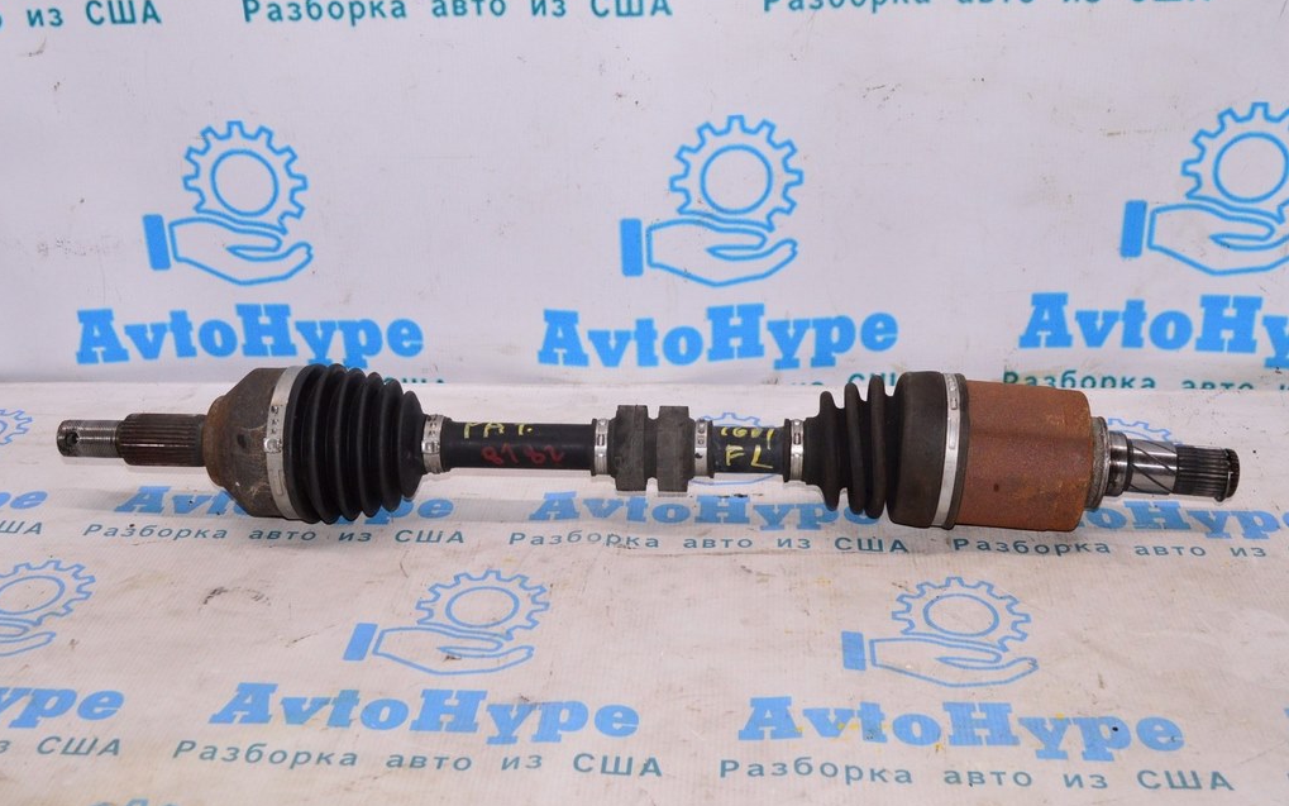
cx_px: 643
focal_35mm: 43
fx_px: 1511
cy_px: 392
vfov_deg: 29.9
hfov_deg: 46.2
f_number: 8
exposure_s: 1/200
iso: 1600
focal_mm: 28
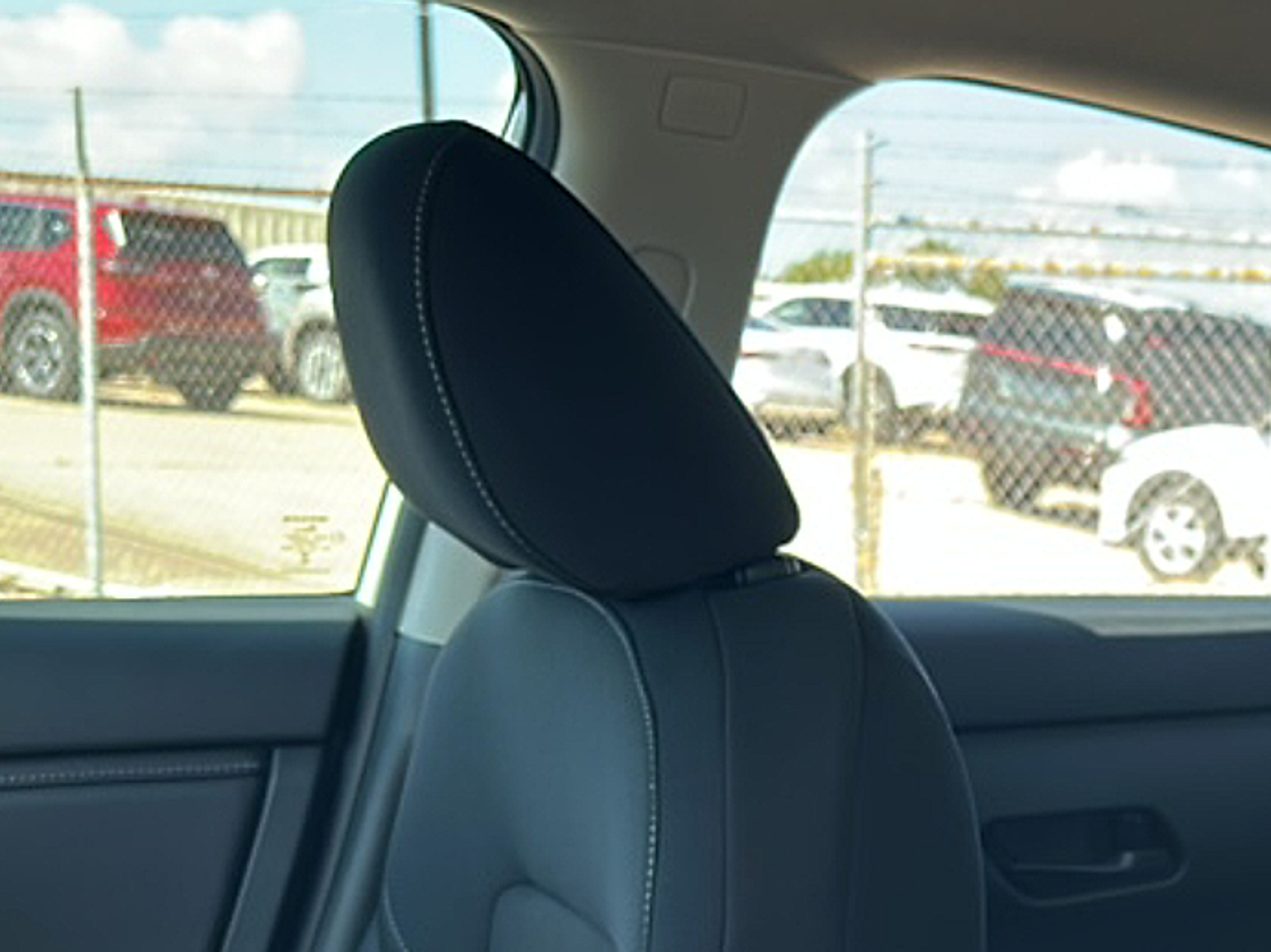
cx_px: 1385
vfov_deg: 23.8
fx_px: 2129
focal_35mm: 58
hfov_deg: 30.0
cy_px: 1018
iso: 80
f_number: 1.78
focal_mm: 6.86
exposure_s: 1/428
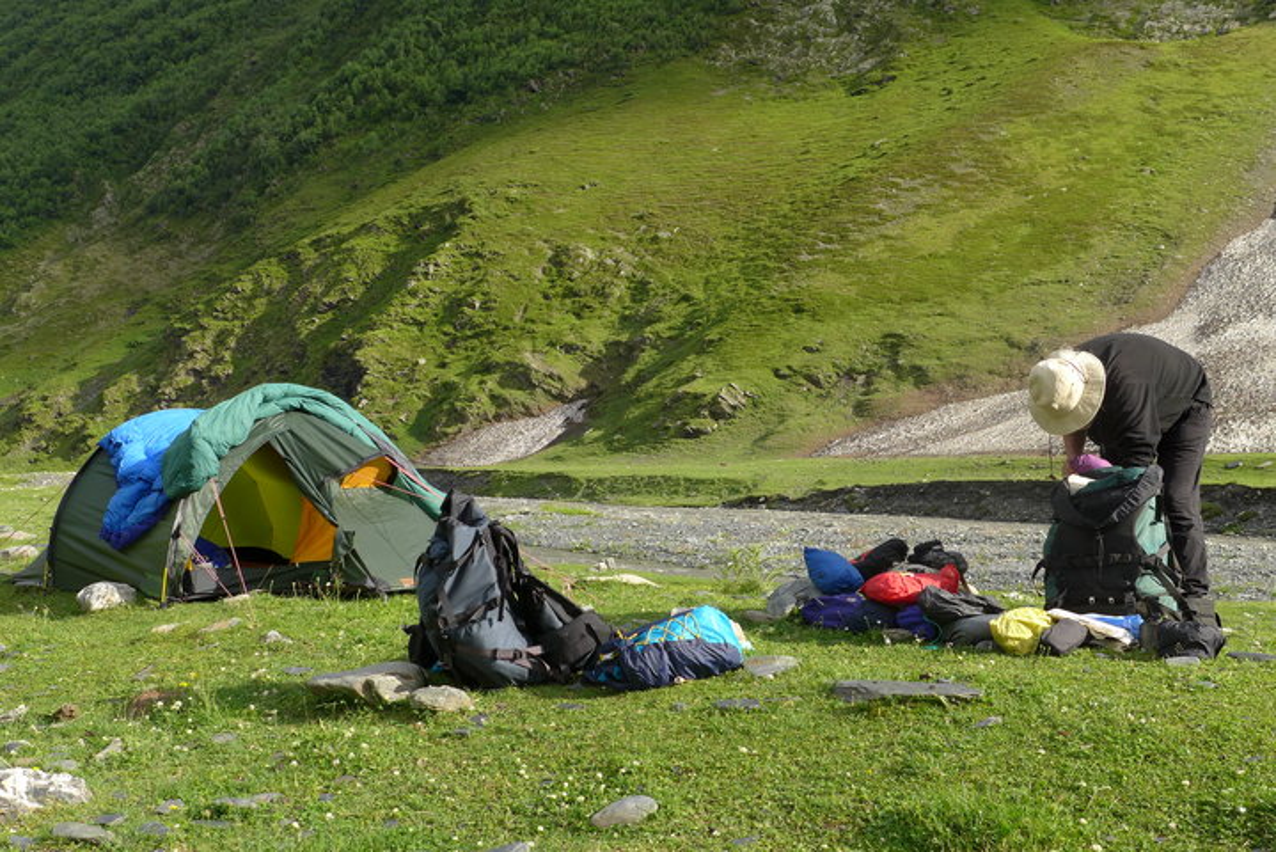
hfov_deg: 48.4
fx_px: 1418
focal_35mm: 40
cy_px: 426
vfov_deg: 33.4
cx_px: 638
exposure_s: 1/800
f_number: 2.8
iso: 80
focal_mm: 7.9
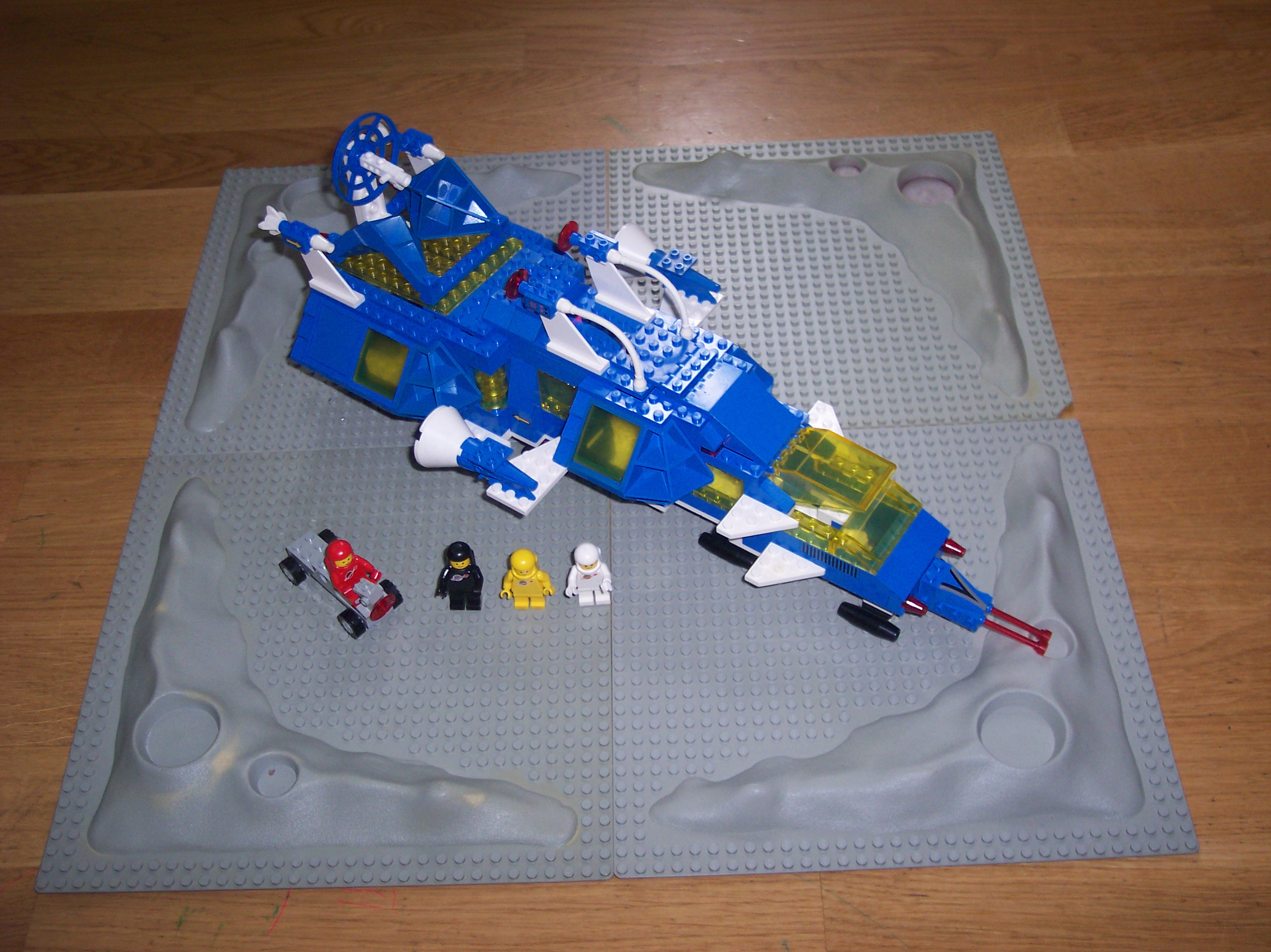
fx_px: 1394
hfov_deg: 49.0
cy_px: 476
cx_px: 636
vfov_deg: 37.7
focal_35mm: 38
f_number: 2.8
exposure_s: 1/30
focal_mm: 8
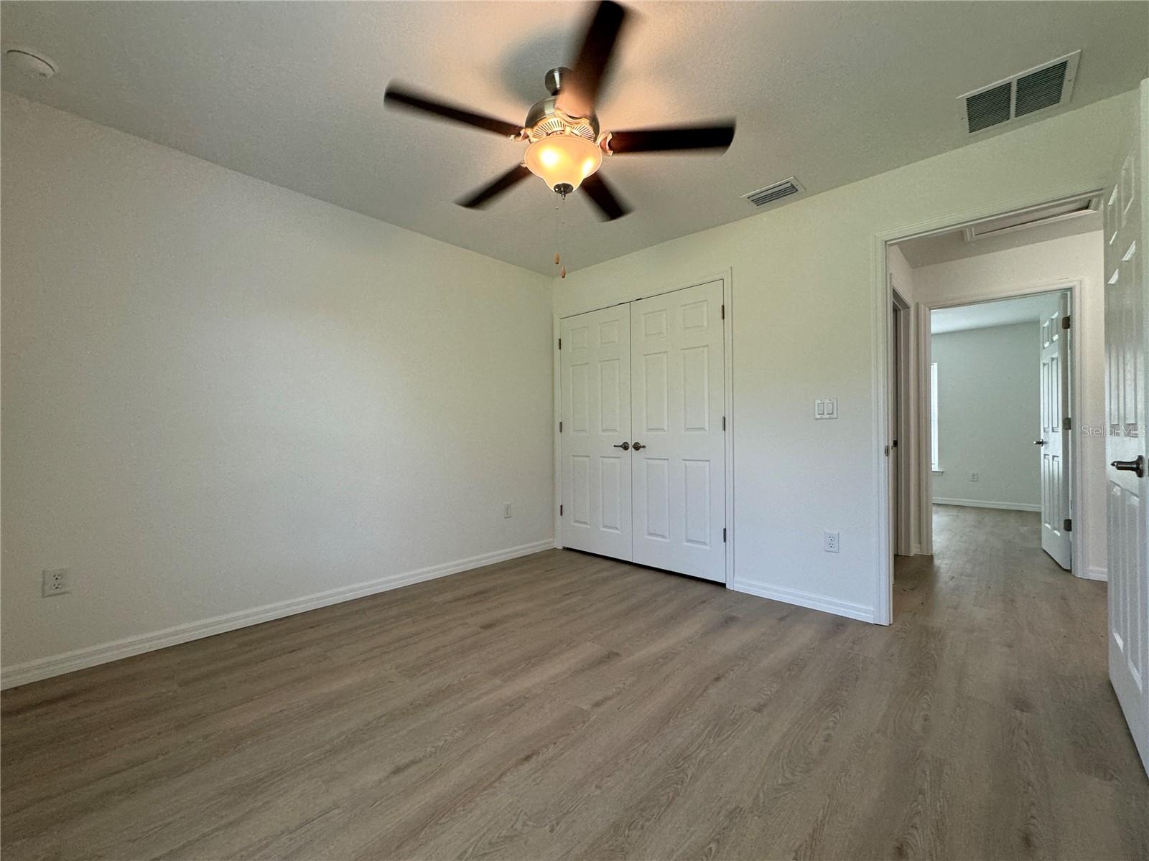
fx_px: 465
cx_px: 574
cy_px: 430
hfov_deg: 102.1
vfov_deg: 85.7
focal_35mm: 14
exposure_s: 1/120
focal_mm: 2.22
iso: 125
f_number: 2.2
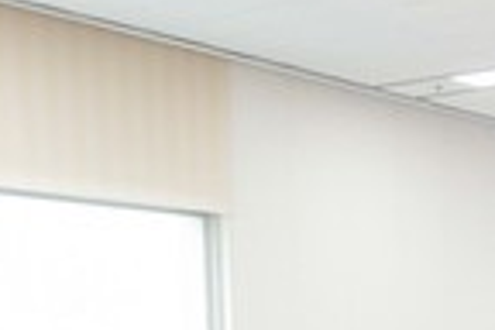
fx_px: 1375
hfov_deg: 19.7
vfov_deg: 12.5
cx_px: 512
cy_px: 588
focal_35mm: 100
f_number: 4
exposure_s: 1/250
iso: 4000
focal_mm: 24
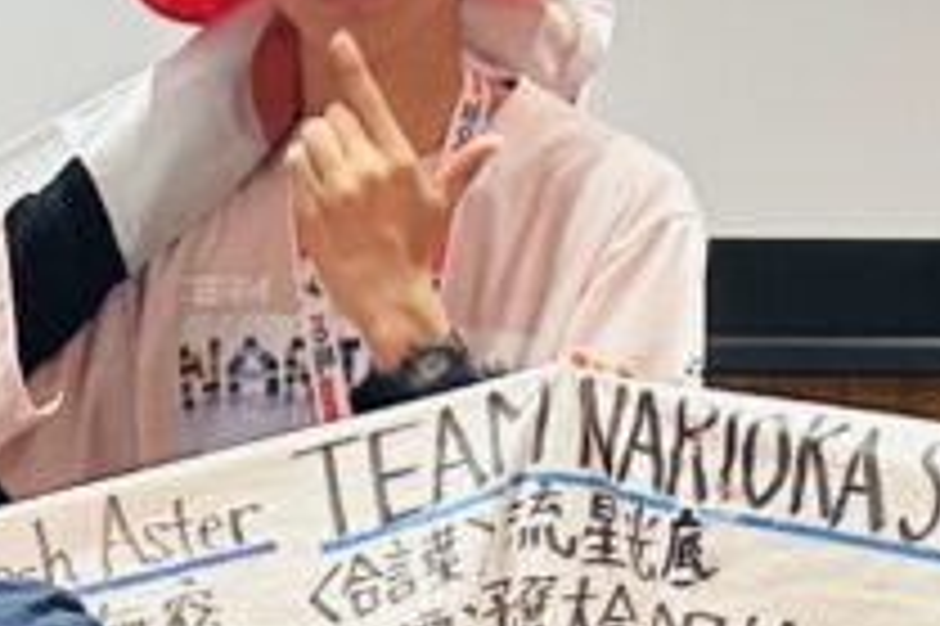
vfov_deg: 8.4
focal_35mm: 153
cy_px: 1324
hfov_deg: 13.3
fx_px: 3992
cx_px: 36
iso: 250
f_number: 1.78
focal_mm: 6.86
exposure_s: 1/50
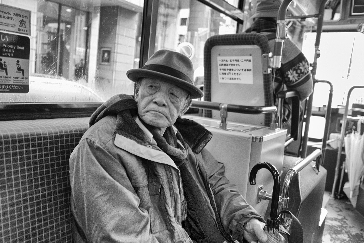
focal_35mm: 27
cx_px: 182
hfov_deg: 67.4
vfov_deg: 47.9
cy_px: 122
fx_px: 273
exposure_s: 1/30
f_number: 2
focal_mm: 18
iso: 1250
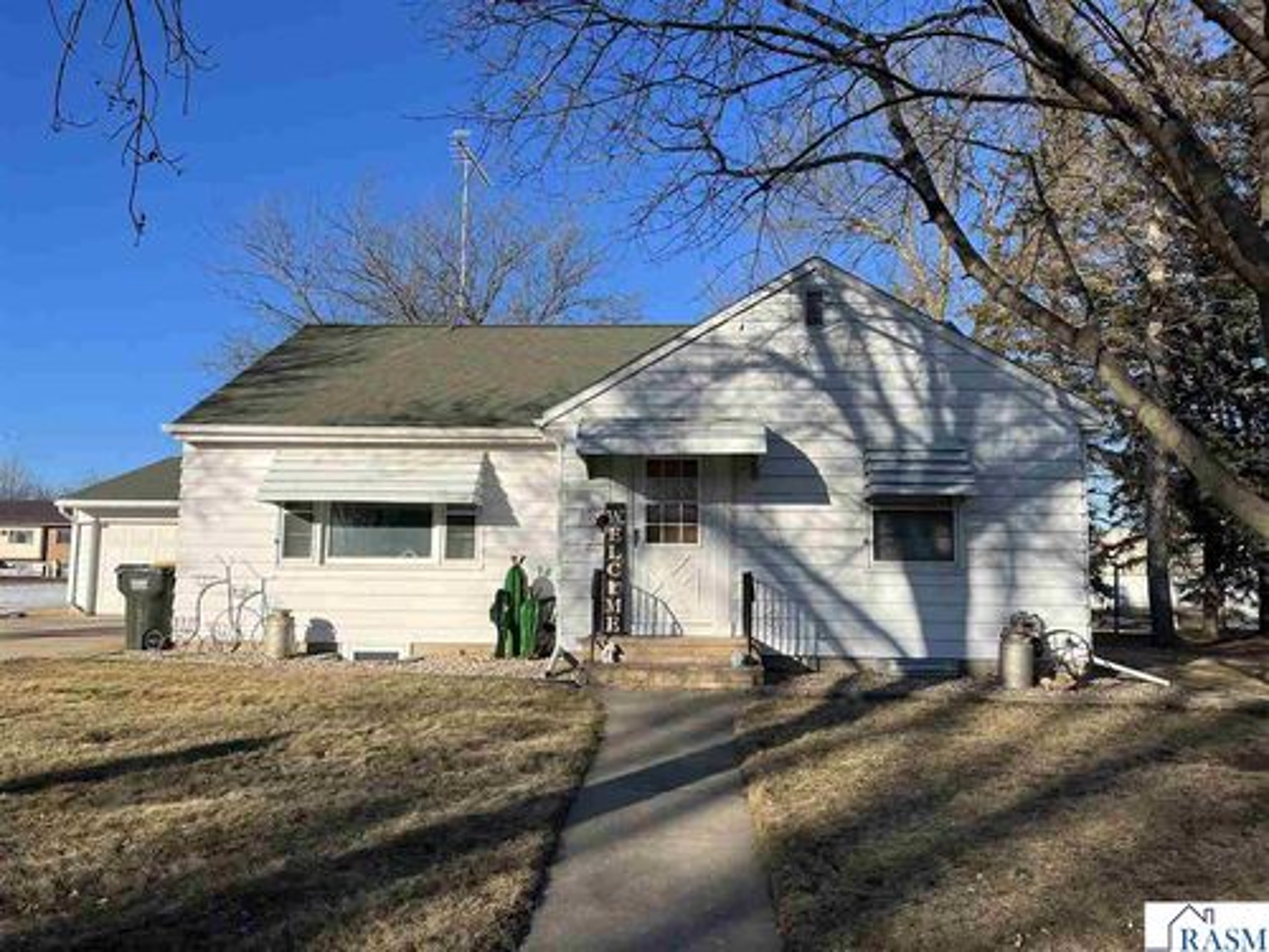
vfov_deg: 53.1
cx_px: 634
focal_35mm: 26
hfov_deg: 67.3
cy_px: 476
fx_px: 953
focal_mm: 5.1
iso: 50
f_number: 1.6
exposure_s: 1/2358
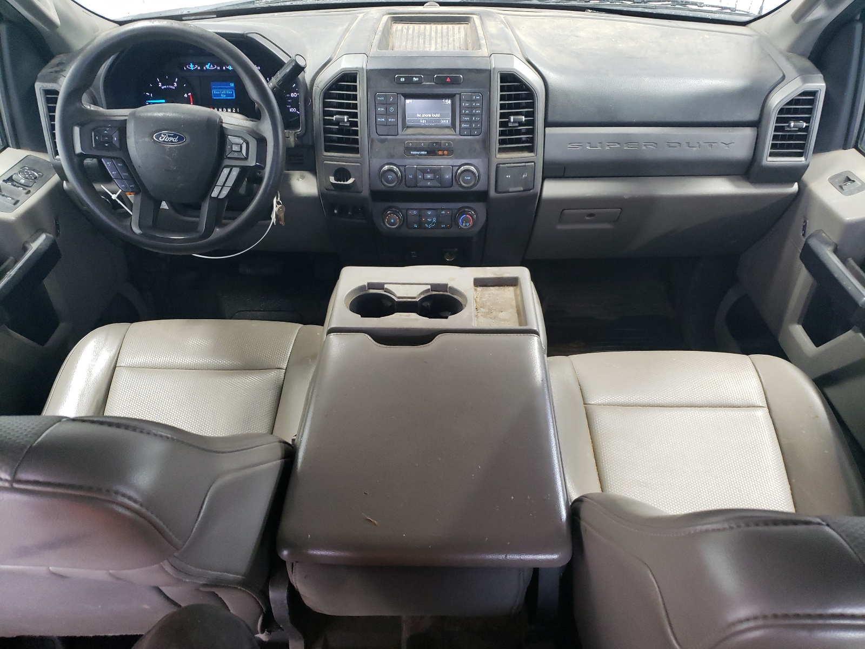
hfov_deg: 67.3
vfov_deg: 53.1
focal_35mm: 26
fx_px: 650
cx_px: 432
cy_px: 324
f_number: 1.5
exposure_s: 1/40
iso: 300
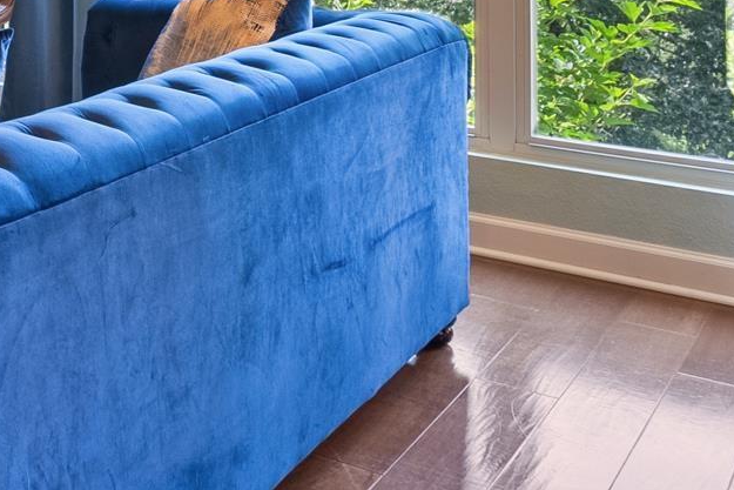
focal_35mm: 64
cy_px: -145
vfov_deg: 19.6
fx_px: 1305
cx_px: -311
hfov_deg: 25.3
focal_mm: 16
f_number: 9
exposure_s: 1.3
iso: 250
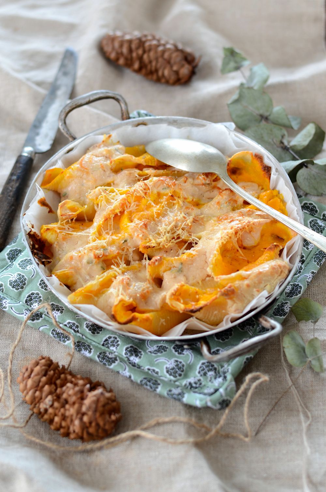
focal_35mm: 75
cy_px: 246
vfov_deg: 27.0
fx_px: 1023
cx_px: 163
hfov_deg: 18.1
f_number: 2.8
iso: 100
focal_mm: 50
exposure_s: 1/30
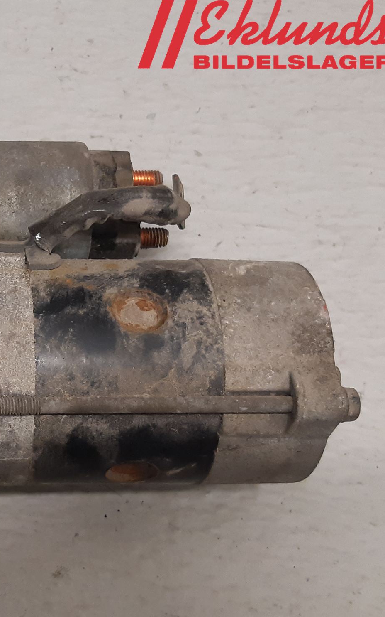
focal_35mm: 38
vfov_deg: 51.5
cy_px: 317
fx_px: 638
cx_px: -32
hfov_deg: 30.3
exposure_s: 1/50
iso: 160
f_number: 1.7
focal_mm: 3.93
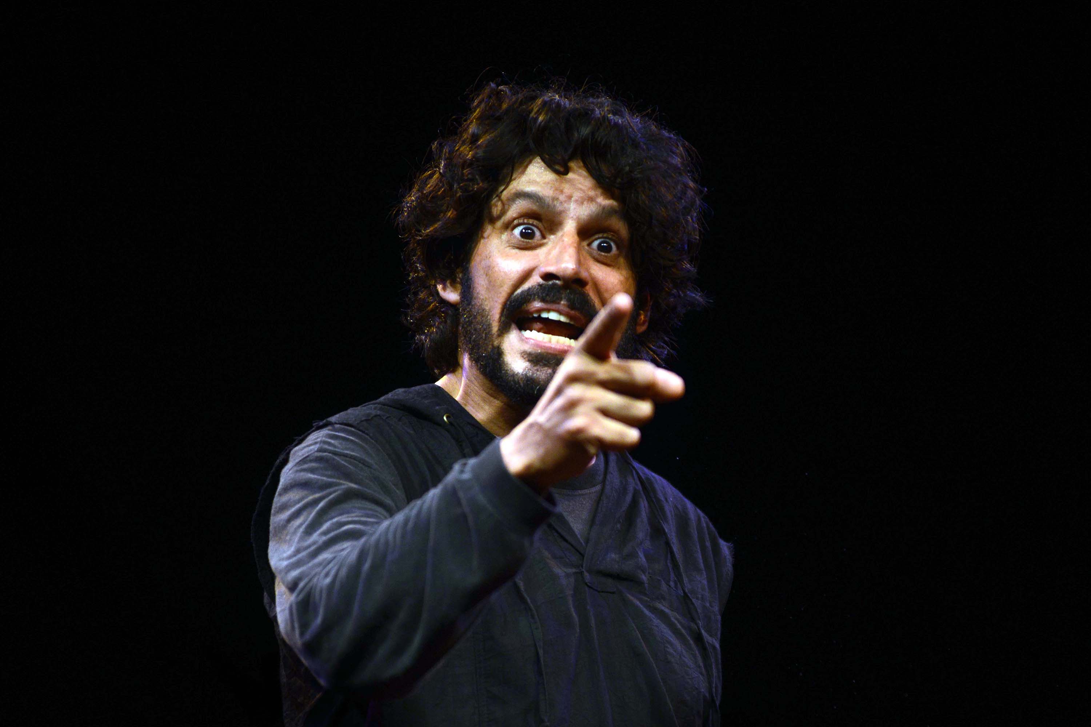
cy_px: 364
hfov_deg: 10.3
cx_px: 546
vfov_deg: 6.9
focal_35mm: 200
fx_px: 6061
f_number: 2.8
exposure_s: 1/1000
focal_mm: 200
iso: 1600
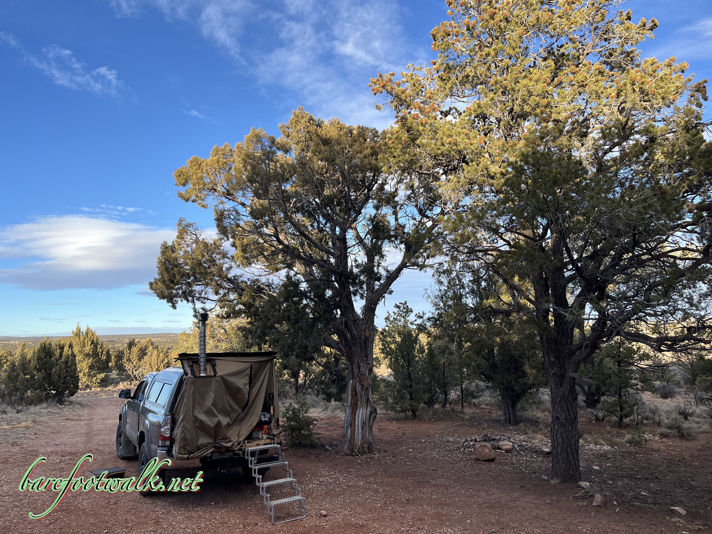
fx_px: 535
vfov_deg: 53.1
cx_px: 356
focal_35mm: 26
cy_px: 267
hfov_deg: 67.3
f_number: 1.6
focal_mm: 5.1
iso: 50
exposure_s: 1/1018
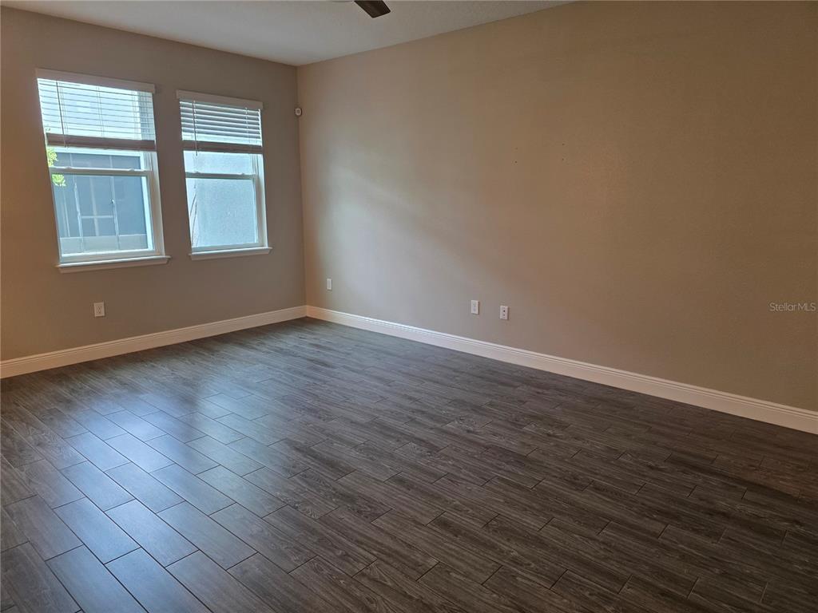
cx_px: 409
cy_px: 306
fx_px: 544
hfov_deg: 73.9
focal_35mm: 23
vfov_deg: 58.9
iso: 200
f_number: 1.7
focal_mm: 6.3
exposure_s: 1/120
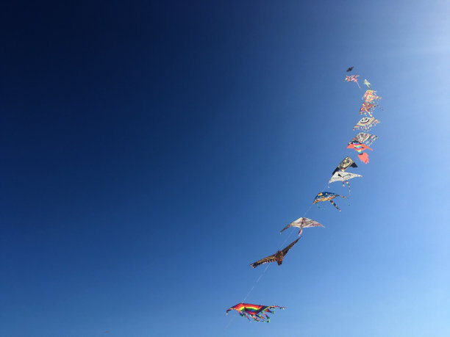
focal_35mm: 29
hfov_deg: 61.7
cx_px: 225
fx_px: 377
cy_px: 168
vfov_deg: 48.2
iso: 25
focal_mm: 4.15
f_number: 2.2
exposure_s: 1/2564
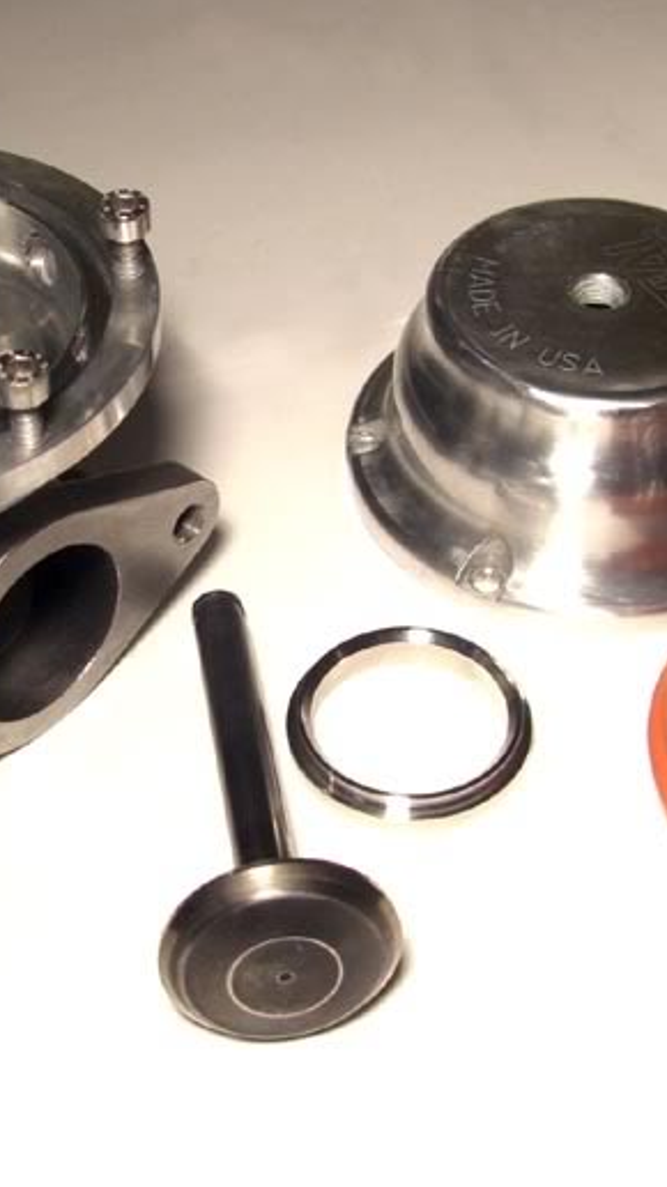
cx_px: 338
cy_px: 585
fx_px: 2045
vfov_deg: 32.4
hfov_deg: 18.5
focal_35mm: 65
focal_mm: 7.4
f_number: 3.5
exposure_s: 1/20
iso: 64
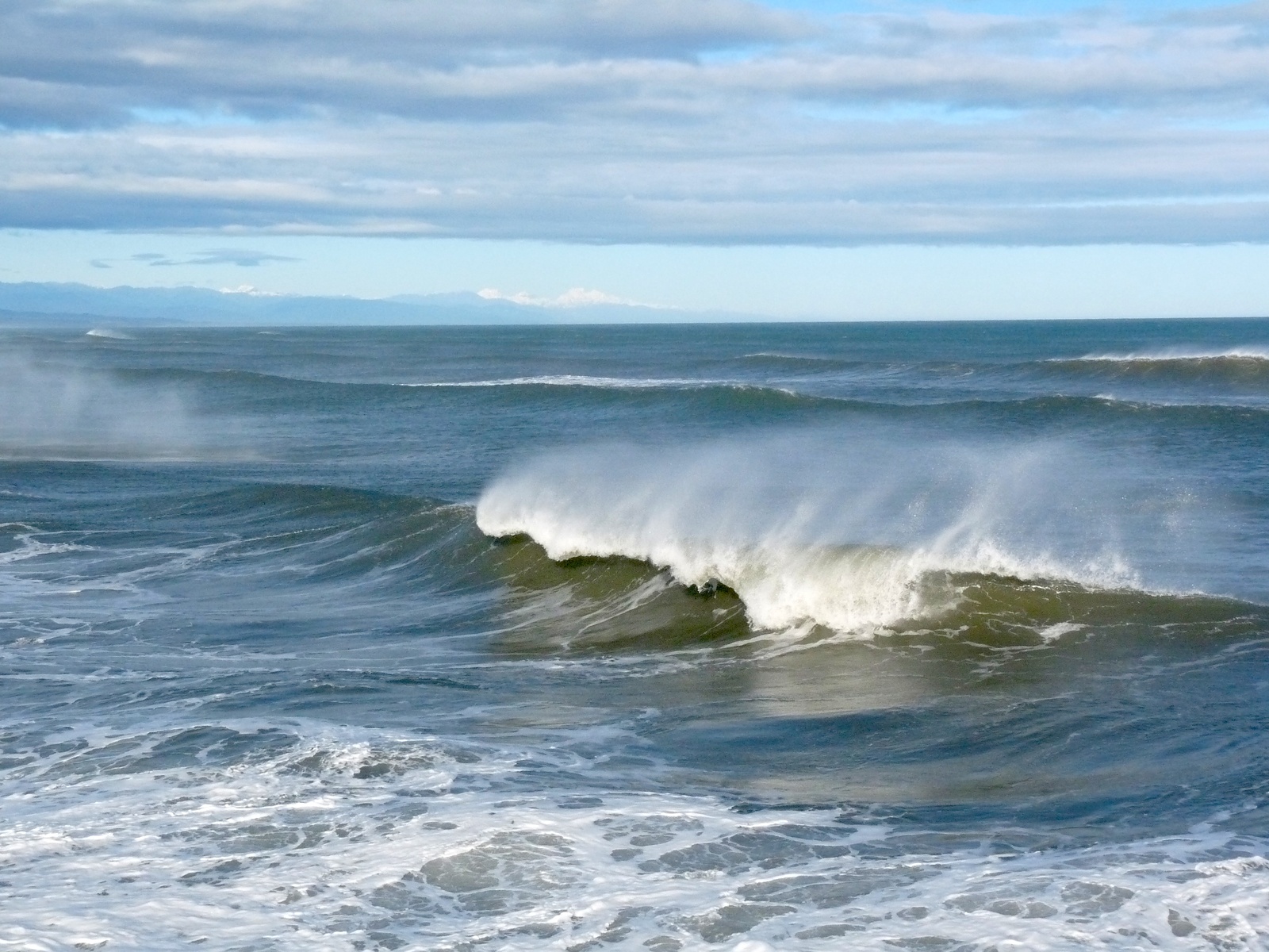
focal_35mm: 63
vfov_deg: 23.3
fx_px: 2310
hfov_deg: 30.7
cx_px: 634
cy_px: 476
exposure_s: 1/1000
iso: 400
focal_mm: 11.1
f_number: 8
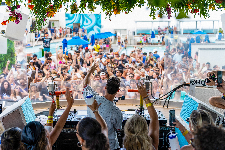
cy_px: 75
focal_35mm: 43
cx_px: 112
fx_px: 269
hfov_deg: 45.4
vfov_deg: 31.2
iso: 640
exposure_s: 1/400
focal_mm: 43
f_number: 2.8
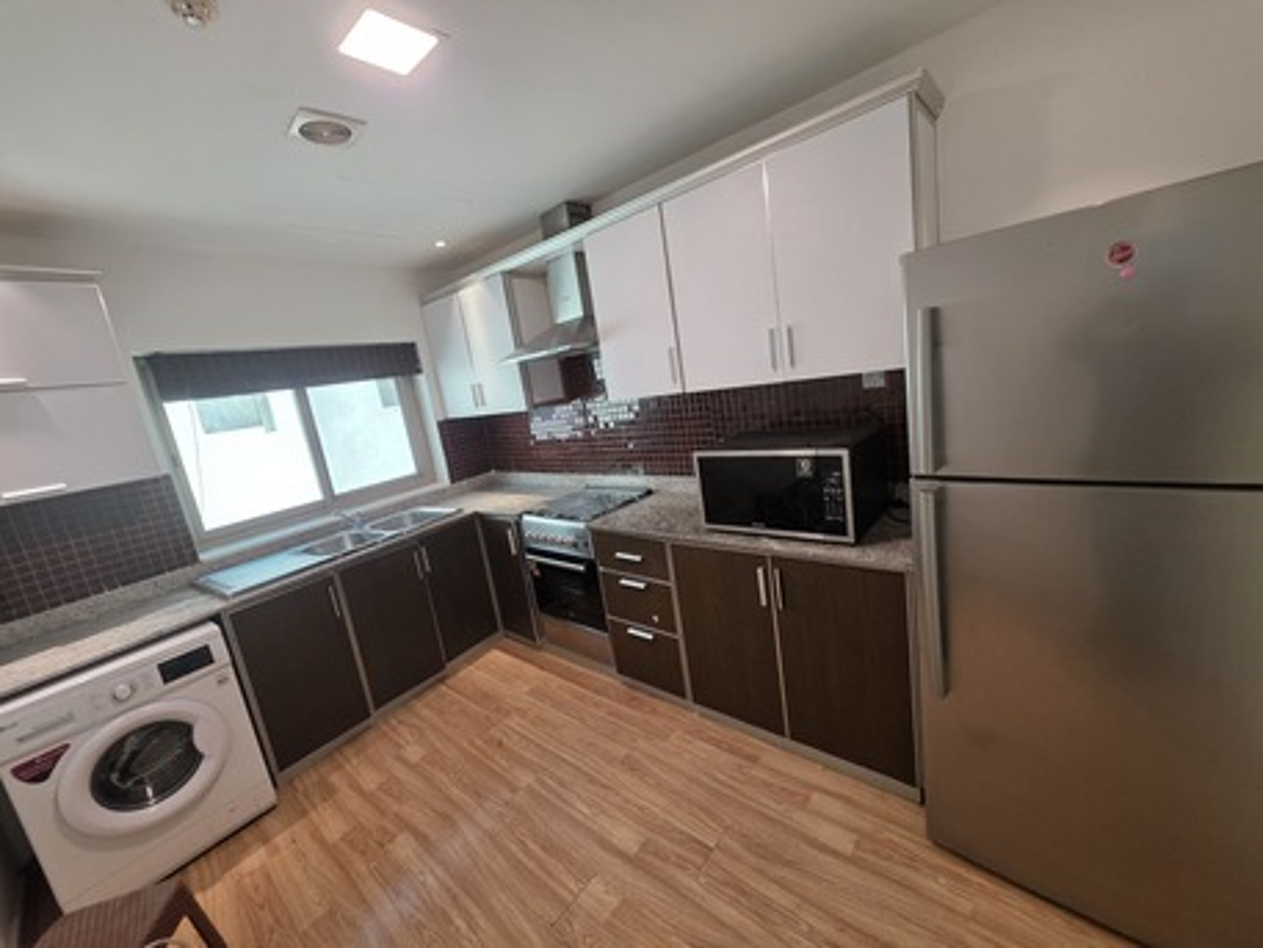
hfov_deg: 106.2
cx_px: 632
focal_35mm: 13
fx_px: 474
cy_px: 474
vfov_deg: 89.9
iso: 100
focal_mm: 2.2
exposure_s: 1/100
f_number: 1.9
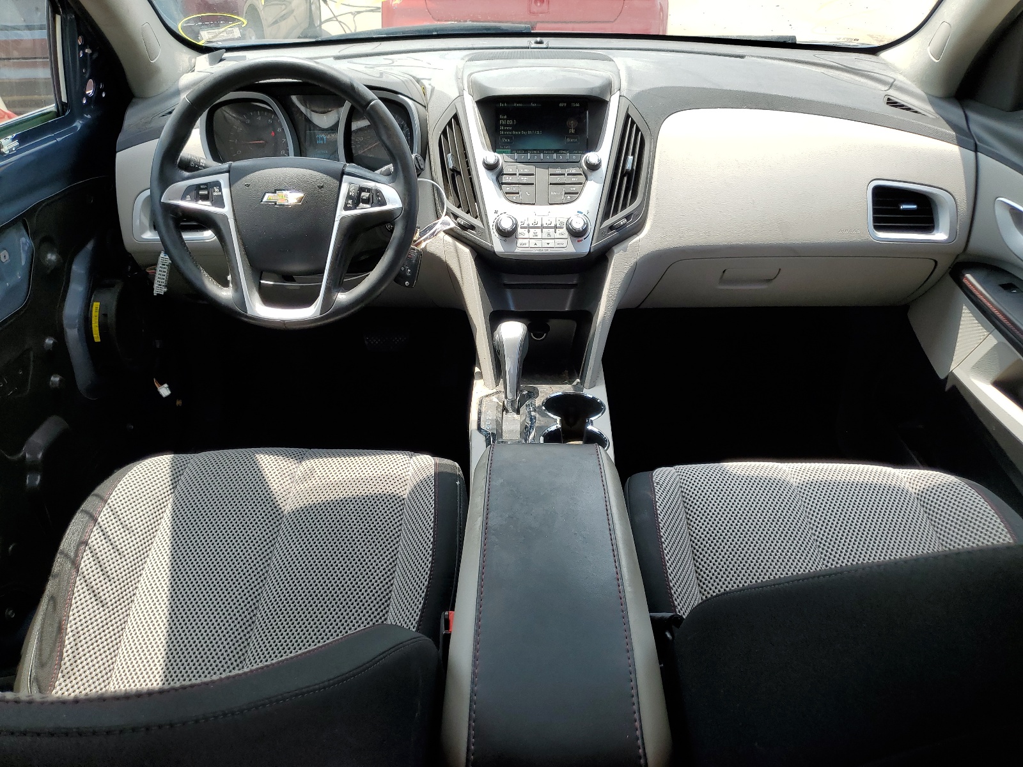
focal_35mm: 26
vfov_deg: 53.1
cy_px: 384
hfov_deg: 67.3
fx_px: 768
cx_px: 512
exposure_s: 1/909
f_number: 1.5
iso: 50
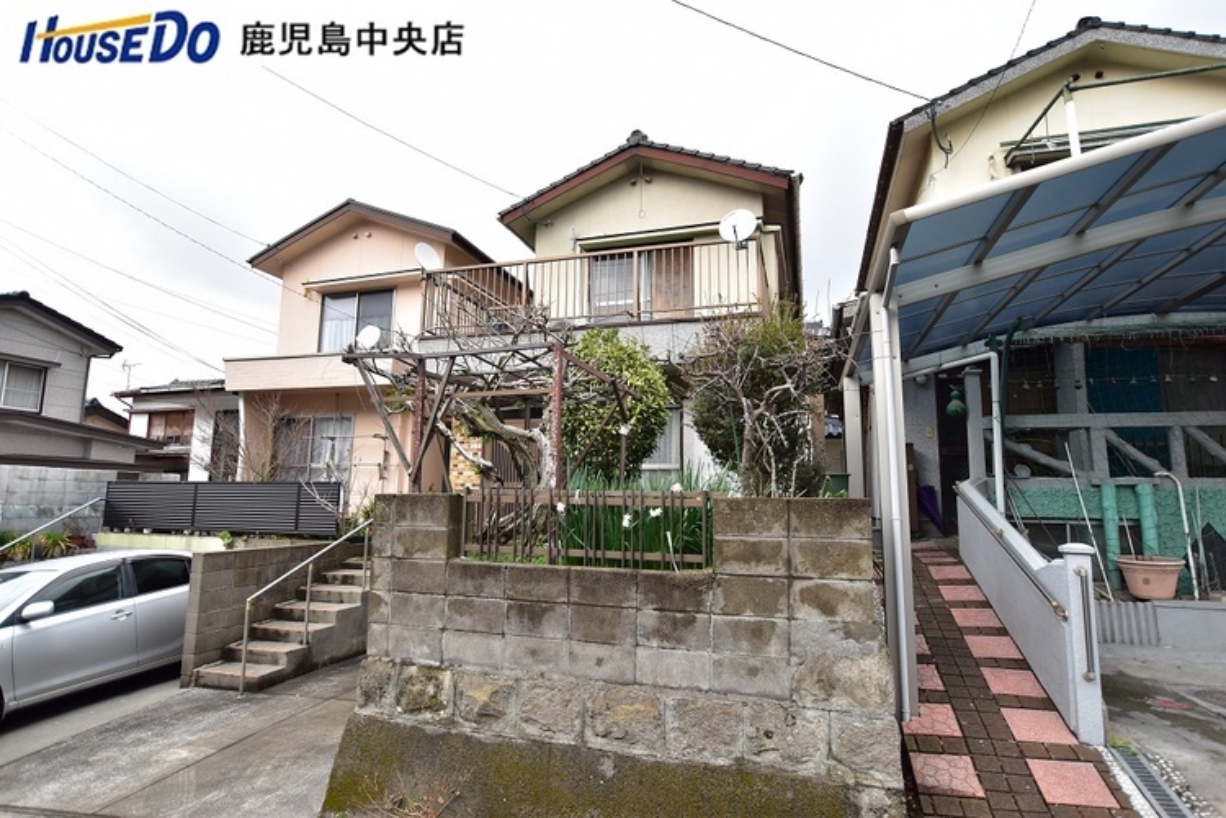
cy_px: 409
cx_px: 613
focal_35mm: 18
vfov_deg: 67.4
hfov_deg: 90.0
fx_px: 613
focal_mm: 12
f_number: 4.5
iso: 160
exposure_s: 1/200
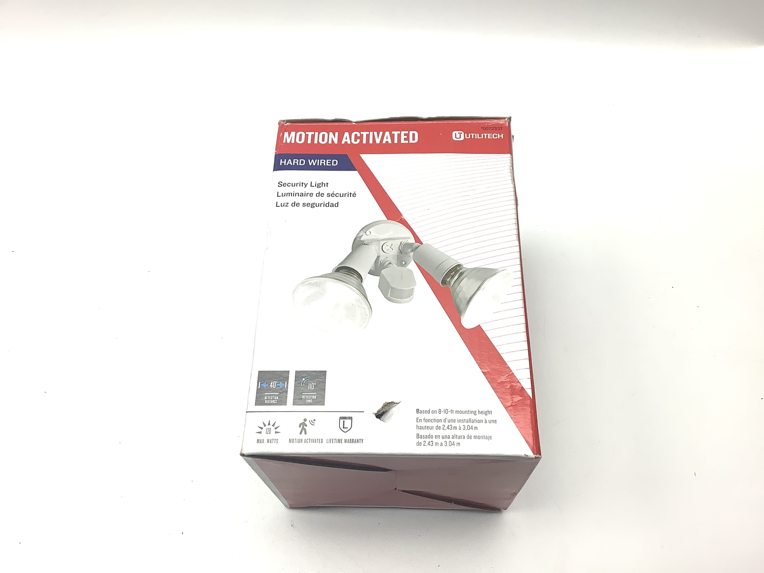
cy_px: 286
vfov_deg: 45.4
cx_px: 382
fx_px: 684
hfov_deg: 58.4
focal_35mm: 31
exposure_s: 1/60
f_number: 2.4
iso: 64
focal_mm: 3.3
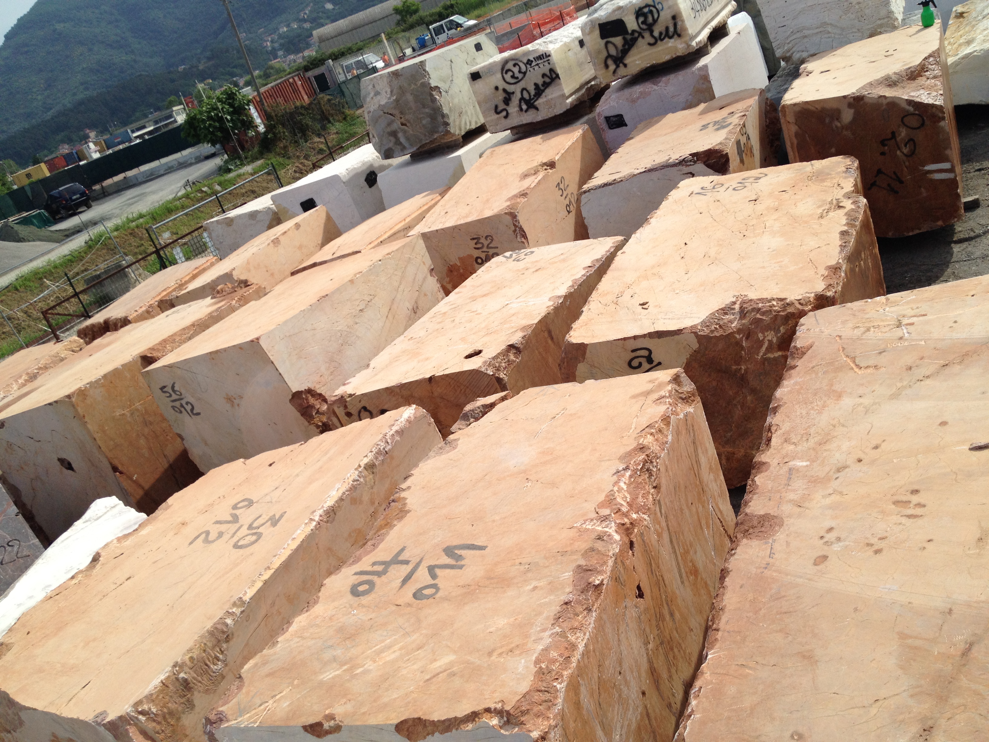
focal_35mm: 35
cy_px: 371
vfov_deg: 40.7
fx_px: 1000
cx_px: 494
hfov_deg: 52.6
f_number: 2.4
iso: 64
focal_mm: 4.28
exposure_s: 1/2123
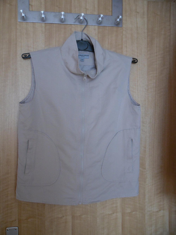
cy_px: 118
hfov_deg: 32.2
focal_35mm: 45
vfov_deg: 42.1
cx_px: 88
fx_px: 305
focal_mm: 6.3
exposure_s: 1/45
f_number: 3.5
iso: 200
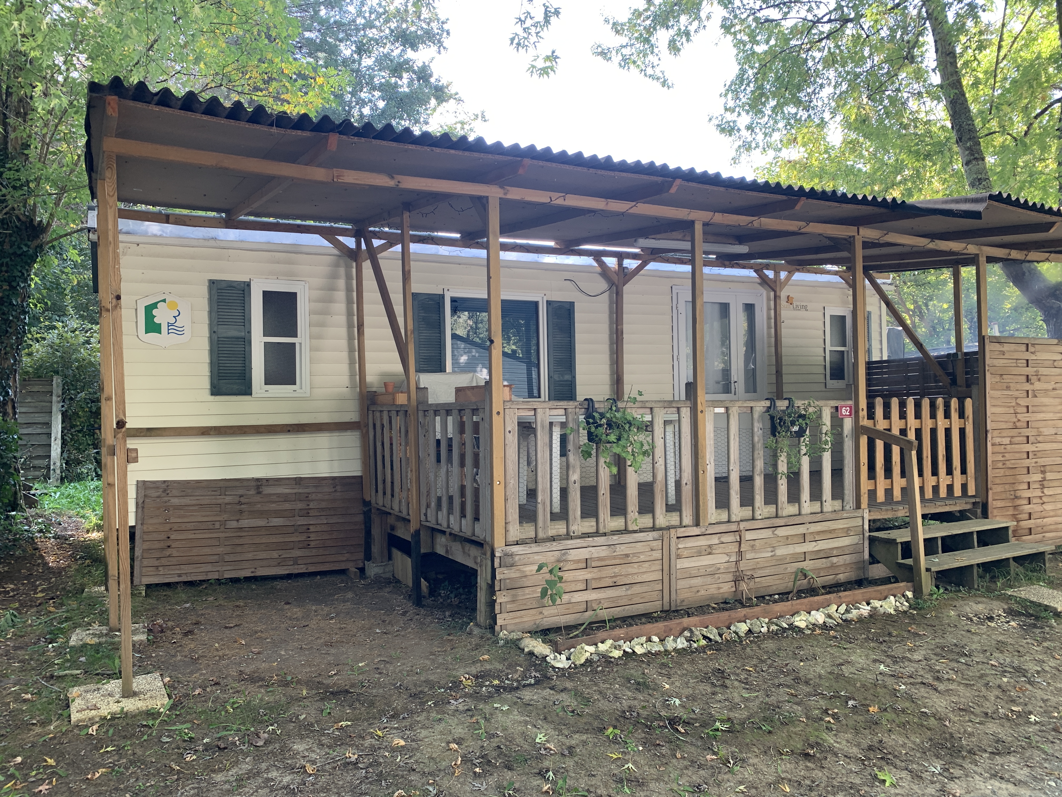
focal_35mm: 26
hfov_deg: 67.3
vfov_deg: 53.1
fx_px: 798
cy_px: 398
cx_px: 531
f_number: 1.8
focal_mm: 4.25
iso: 50
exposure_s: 1/121
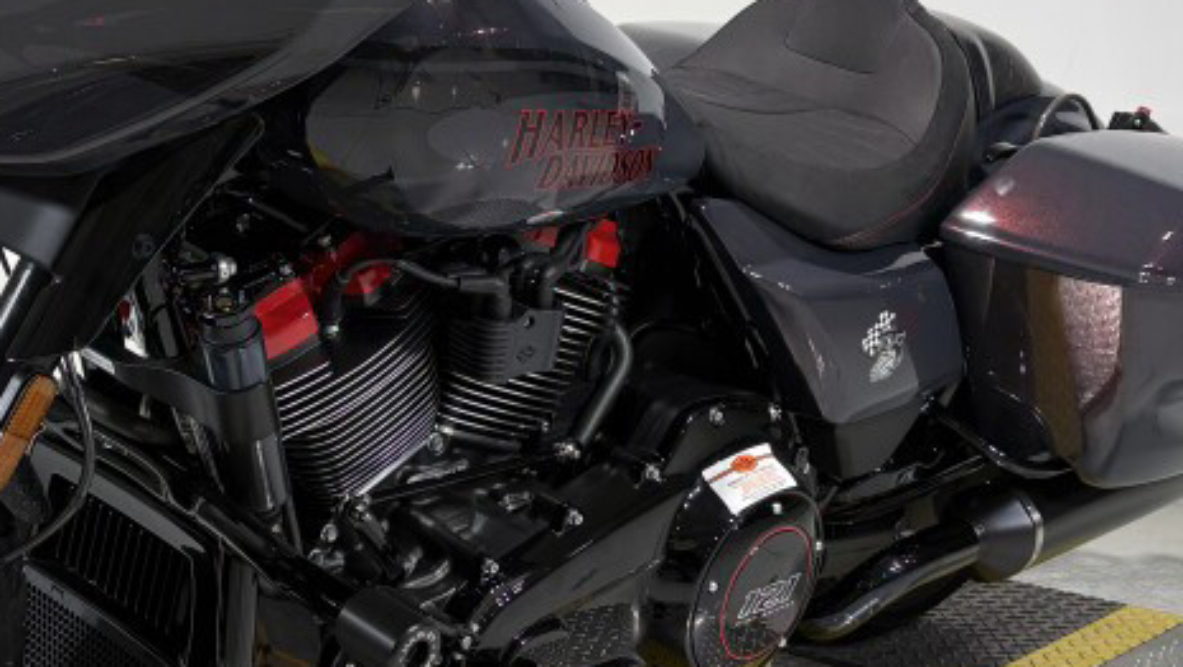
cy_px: 252
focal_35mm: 65
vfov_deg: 18.5
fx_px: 2040
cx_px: 363
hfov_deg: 32.0
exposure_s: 1/120
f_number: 1.6
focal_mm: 5.96
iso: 50
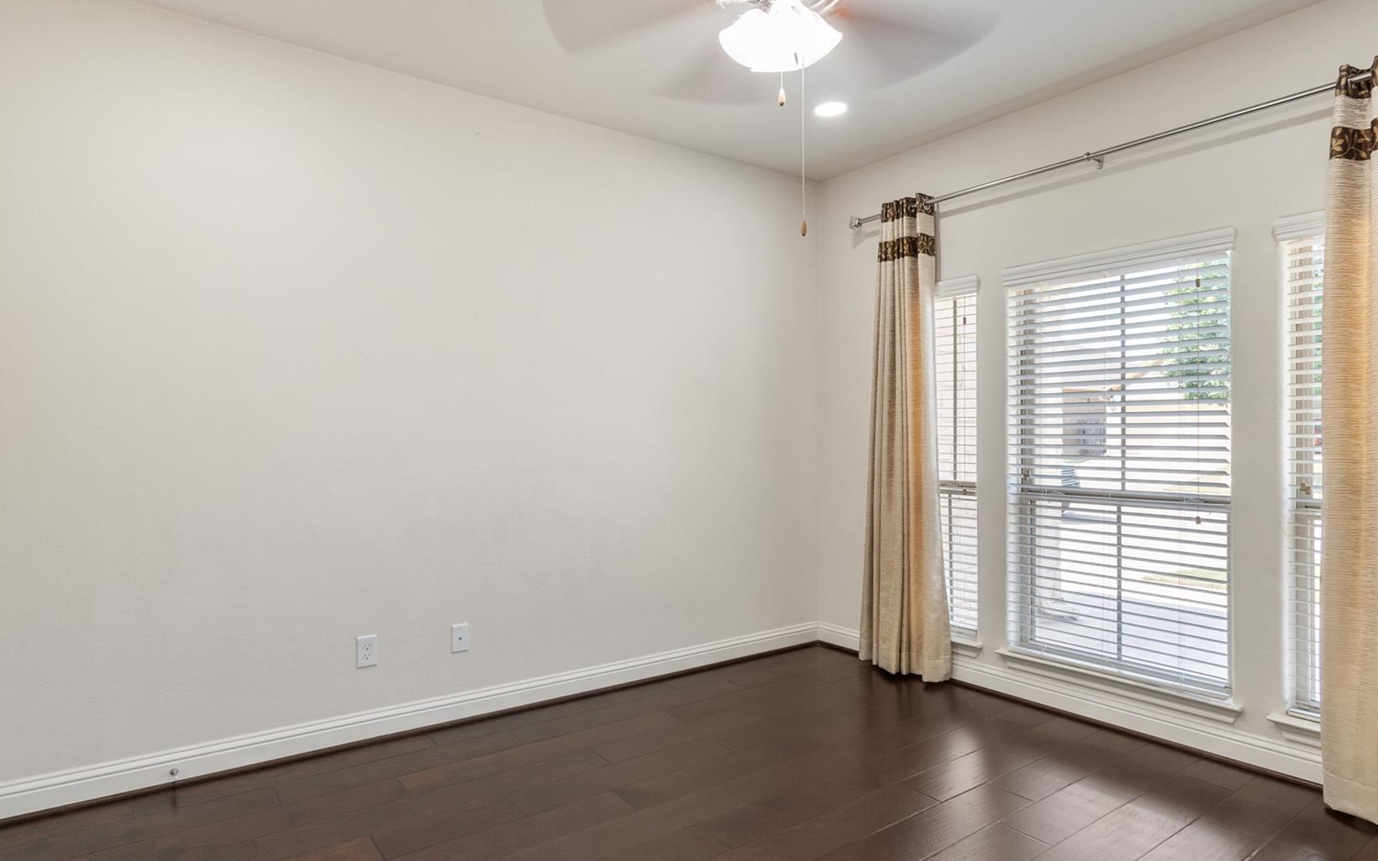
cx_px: 630
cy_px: 444
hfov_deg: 87.8
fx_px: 714
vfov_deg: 62.2
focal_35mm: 19
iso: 100
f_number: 8
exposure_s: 1/15
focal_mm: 10
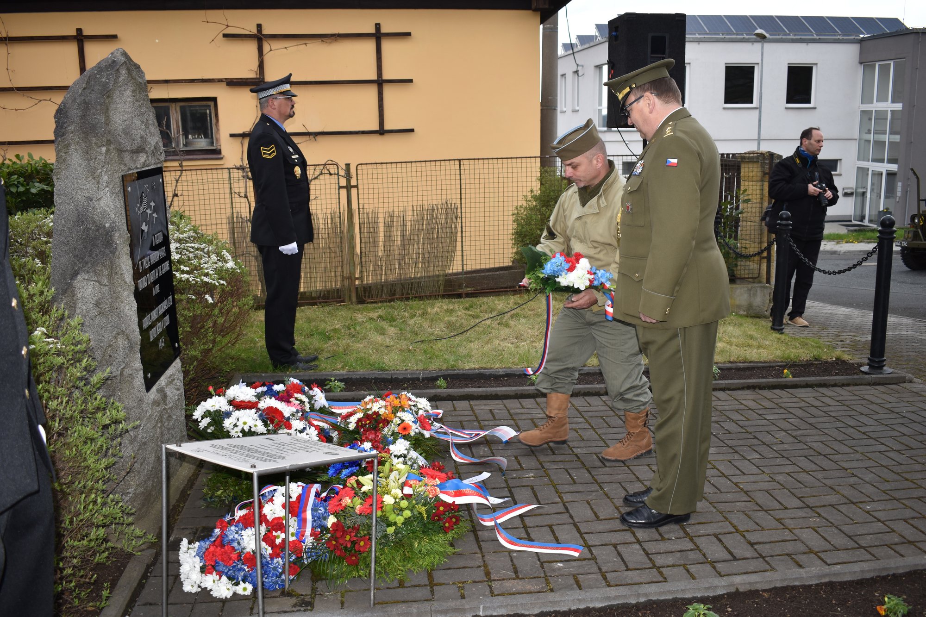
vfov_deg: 40.0
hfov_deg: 57.2
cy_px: 308
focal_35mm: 33
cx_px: 463
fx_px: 849
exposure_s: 1/125
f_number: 3.8
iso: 100
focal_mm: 22
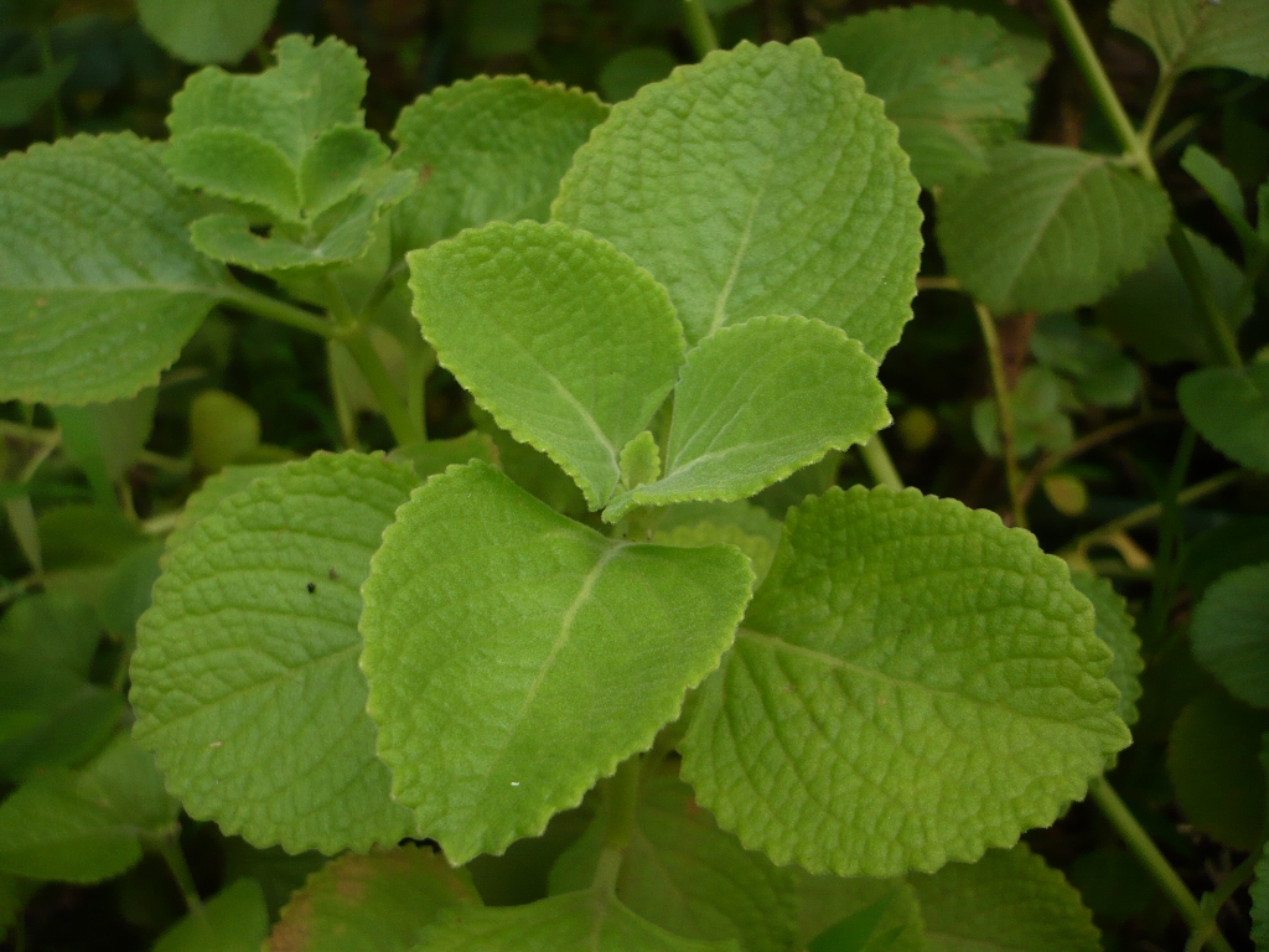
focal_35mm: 35
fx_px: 1283
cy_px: 476
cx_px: 634
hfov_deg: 52.6
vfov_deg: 40.7
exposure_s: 1/320
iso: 100
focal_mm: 5.8
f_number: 2.8
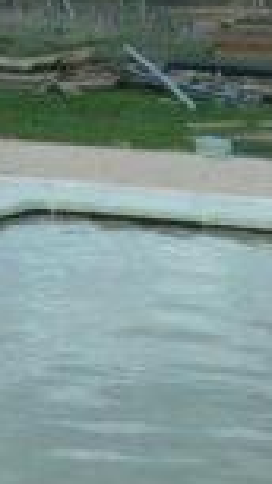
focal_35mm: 134
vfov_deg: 15.4
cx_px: 66
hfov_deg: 9.0
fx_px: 1719
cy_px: 585
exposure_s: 1/205
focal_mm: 5.6
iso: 100
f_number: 4.5
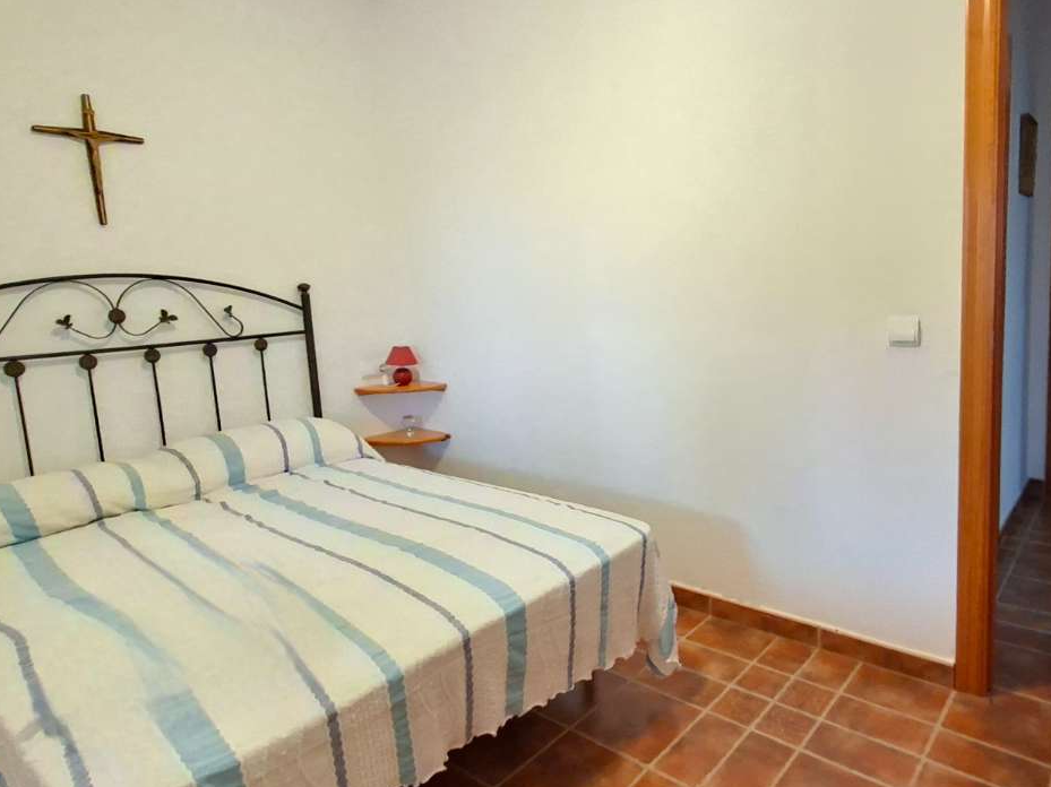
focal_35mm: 21
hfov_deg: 78.0
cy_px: 361
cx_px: 638
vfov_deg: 63.3
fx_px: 637
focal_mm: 1.74
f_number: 2.2
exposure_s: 1/20
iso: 640
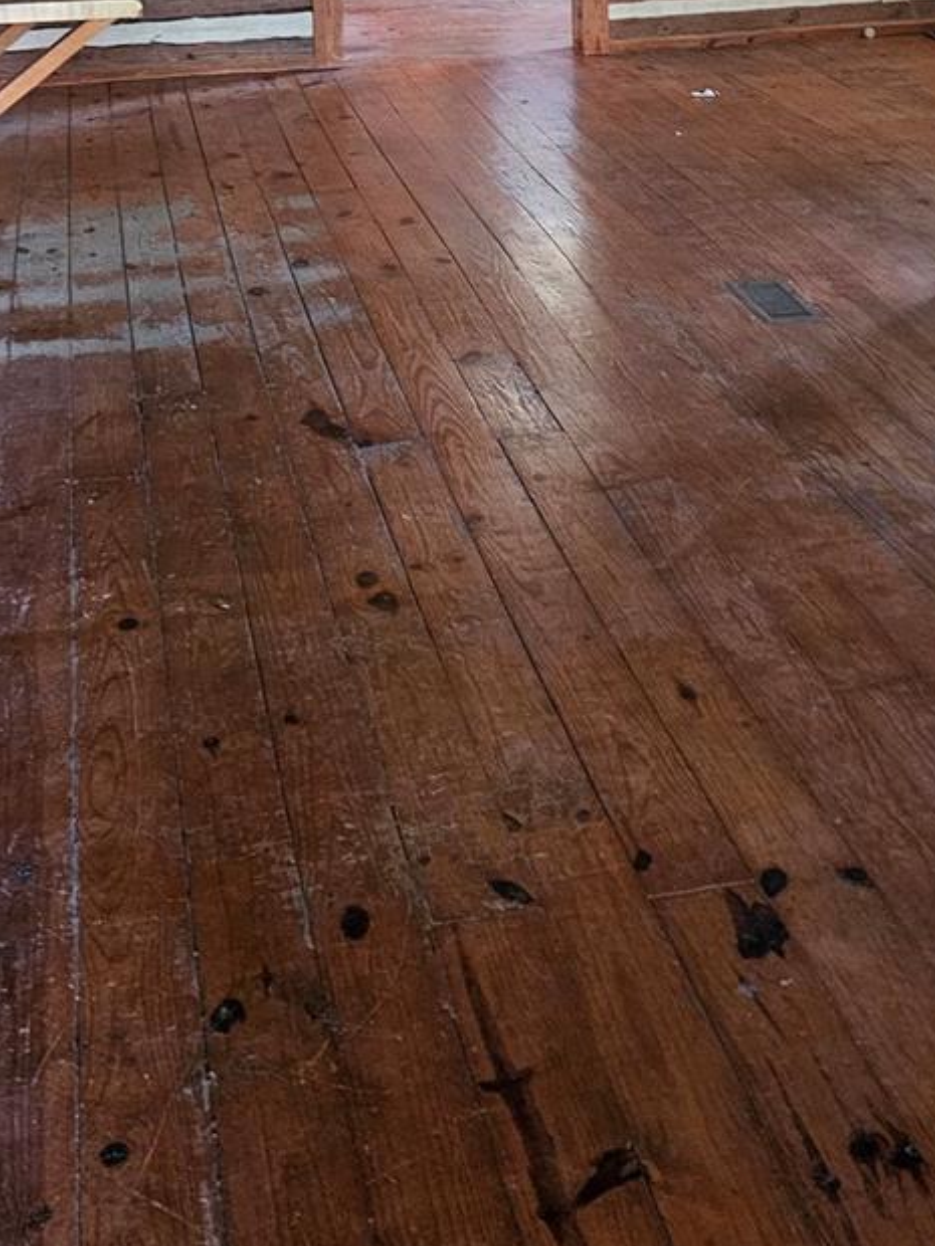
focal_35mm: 57
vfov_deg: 30.2
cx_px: 513
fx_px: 2053
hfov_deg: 25.6
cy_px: -137
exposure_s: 1/30
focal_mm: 6.3
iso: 640
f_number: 1.7
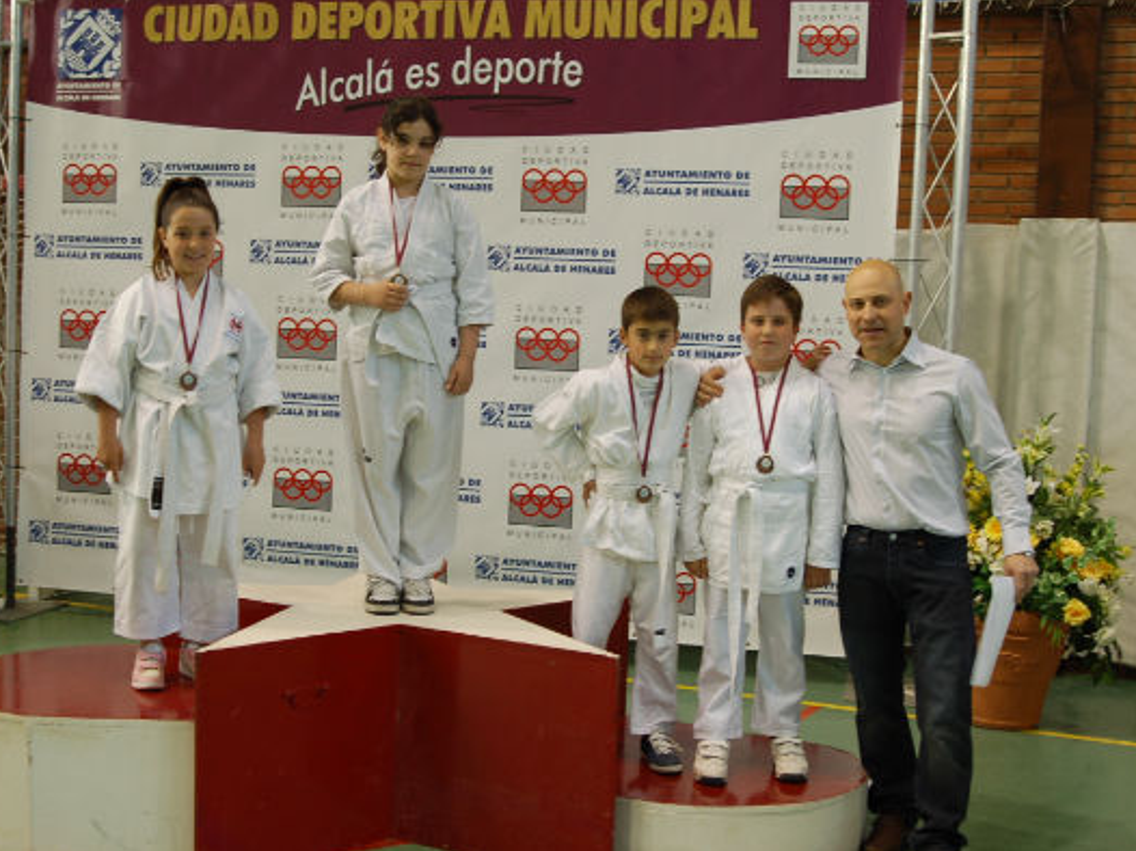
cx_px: 512
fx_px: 1509
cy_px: 428
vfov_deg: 31.5
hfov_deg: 41.2
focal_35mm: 46
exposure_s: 1/50
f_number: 3.5
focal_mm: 28
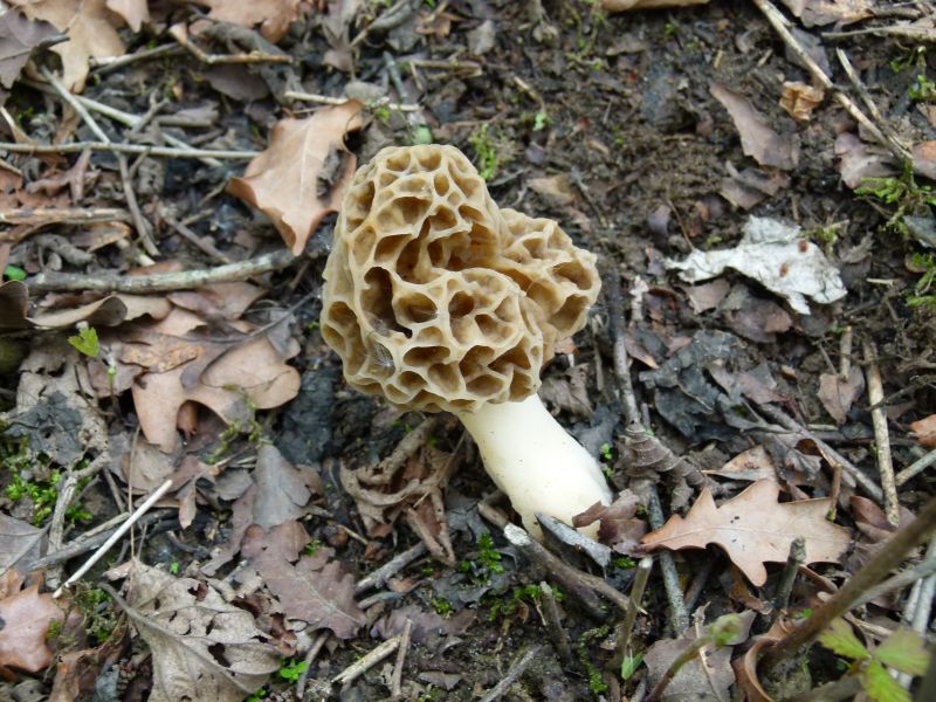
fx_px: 1352
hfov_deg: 38.2
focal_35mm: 50
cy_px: 351
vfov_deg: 29.1
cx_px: 468
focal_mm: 9
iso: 160
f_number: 3.2
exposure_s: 1/60
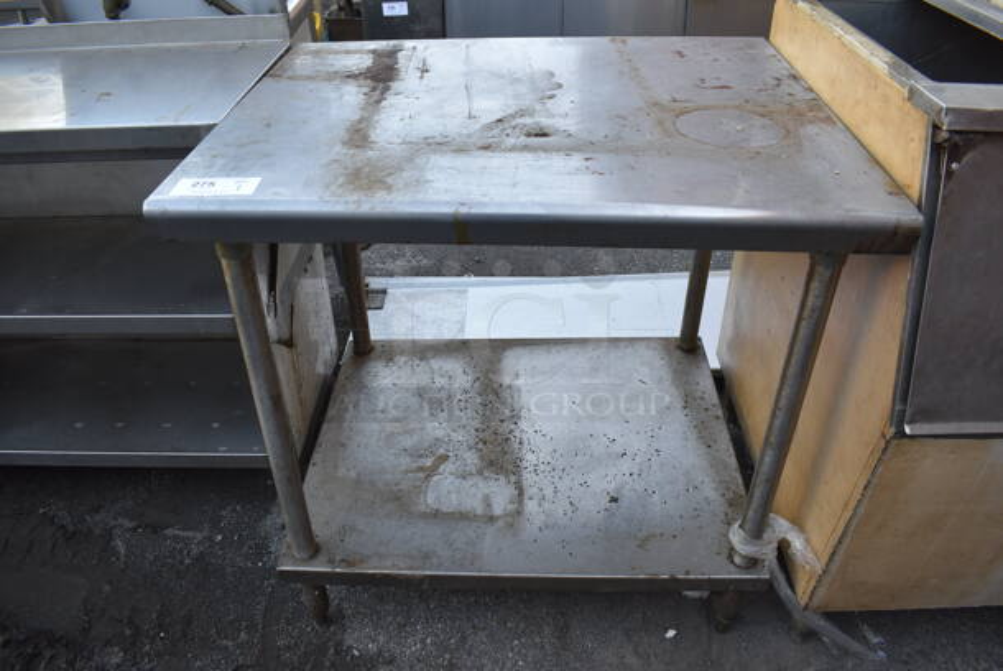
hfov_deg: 67.3
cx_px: 502
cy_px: 336
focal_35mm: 27
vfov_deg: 48.0
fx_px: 753
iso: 320
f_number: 5.6
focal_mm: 18
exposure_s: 1/125
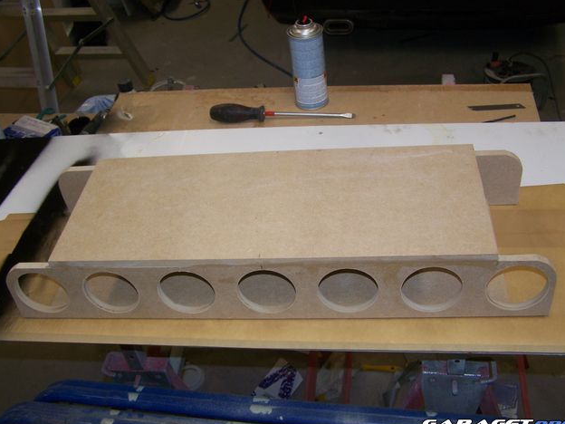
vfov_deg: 36.8
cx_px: 287
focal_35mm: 39
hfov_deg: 47.9
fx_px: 637
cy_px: 216
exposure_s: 1/60
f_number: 2.8
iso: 80
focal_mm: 6.3
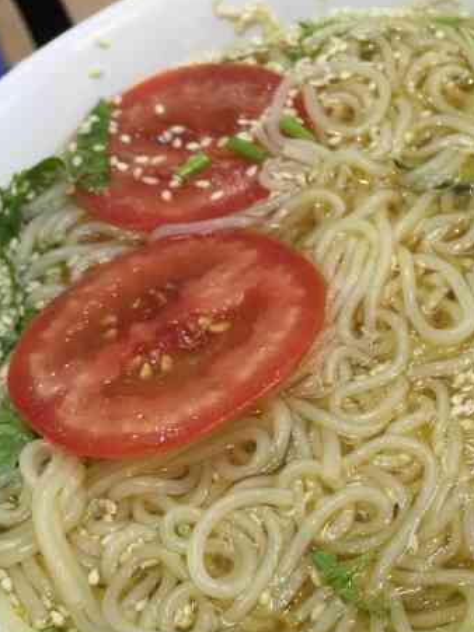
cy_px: 357
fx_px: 1096
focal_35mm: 60
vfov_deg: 32.2
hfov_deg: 24.3
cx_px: 299
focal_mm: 4.15
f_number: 2.2
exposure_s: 1/33
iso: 50
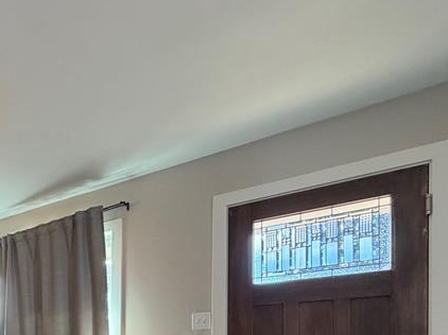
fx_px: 440
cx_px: -27
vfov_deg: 36.1
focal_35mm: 34
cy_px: 360
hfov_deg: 43.7
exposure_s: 1/60
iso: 160
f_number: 2.2
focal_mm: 2.22
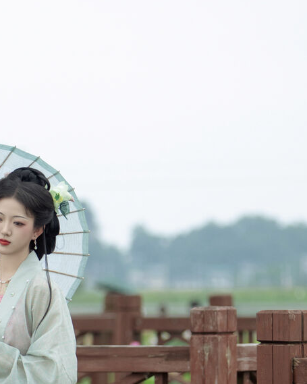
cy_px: 372
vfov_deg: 4.9
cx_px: 94
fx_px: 4522
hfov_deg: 3.9
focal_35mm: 398
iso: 160
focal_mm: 135
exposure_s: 1/1250
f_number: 2.8
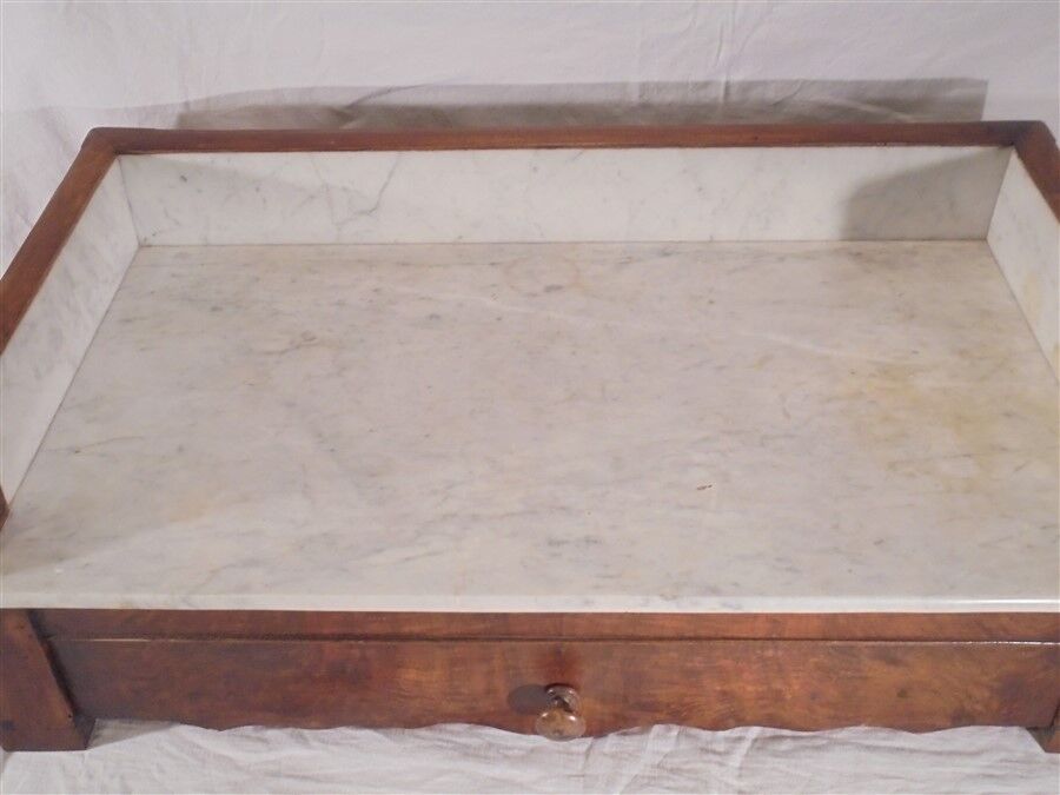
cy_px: 398
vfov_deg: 37.7
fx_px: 1164
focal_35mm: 38
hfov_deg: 49.0
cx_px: 530
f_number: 4.2
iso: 400
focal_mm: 6.9
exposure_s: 1/20
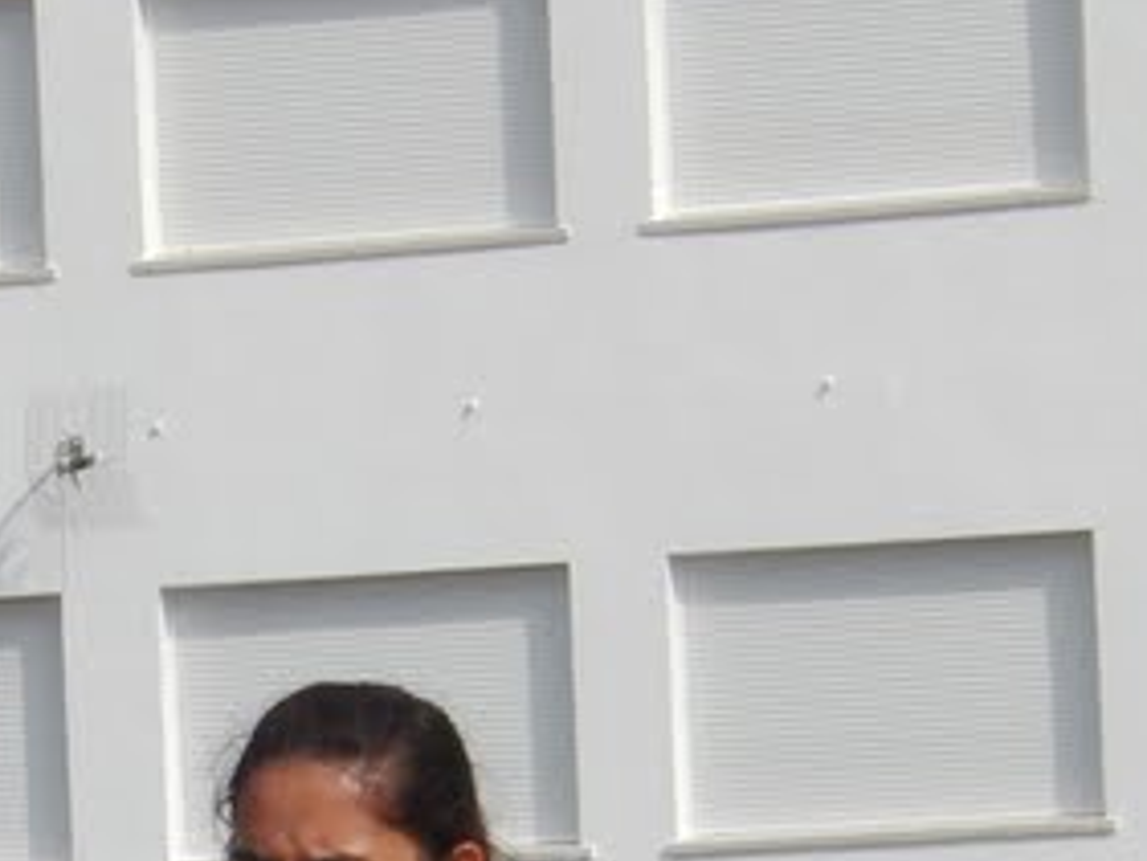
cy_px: 1485
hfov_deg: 6.6
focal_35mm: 299
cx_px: 225
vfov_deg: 4.9
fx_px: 9912
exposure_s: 1/500
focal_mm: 14.6
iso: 100
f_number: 6
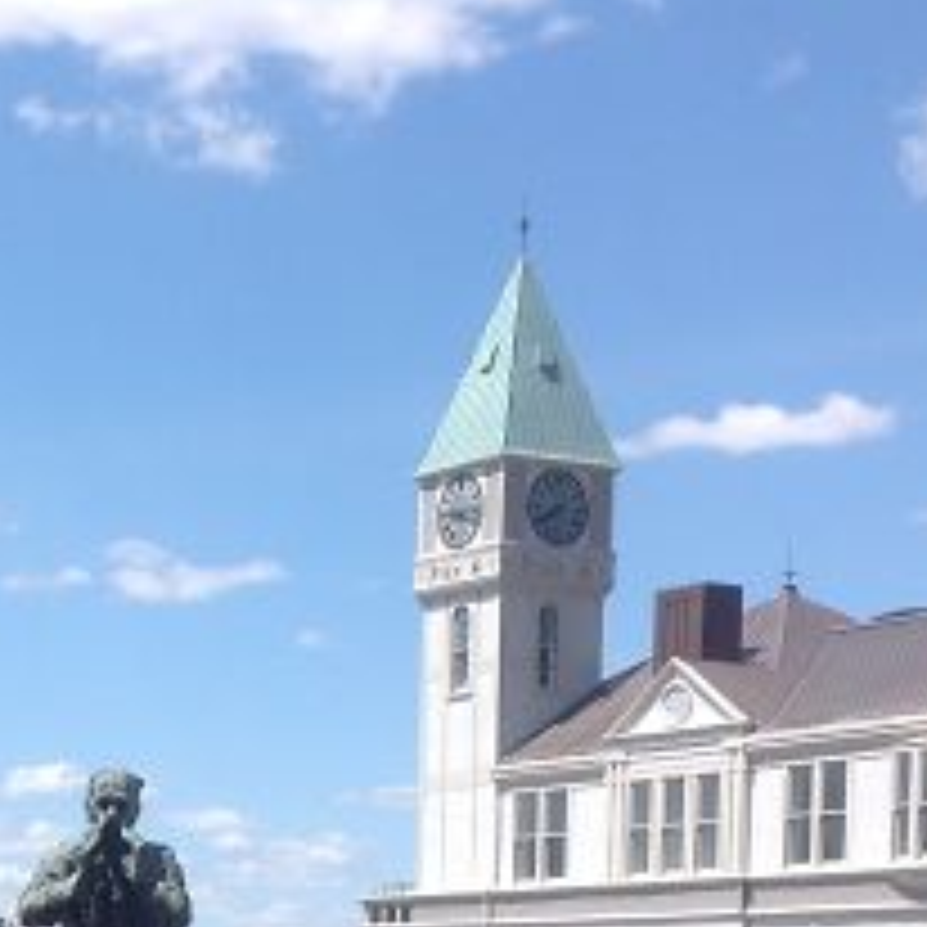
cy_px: 1098
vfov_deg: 16.0
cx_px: 45
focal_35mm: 105
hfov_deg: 16.3
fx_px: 3181
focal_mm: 4.28
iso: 50
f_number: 2.4
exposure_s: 1/1592
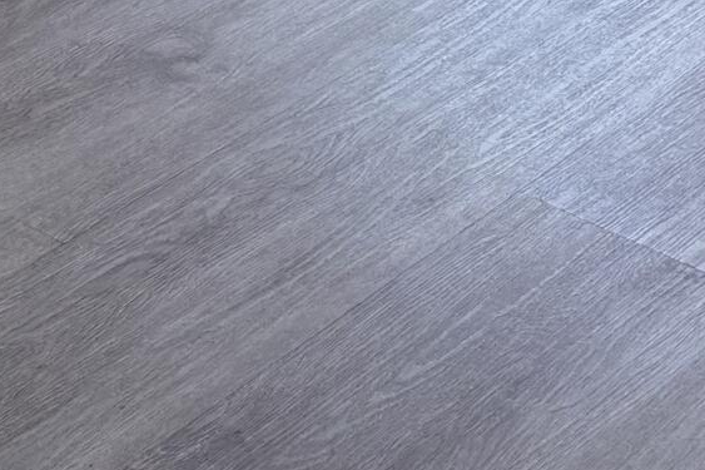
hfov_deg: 14.6
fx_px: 2604
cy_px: -859
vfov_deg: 8.8
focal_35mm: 133
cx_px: -272
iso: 100
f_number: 1.78
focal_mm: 6.76
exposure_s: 1/245
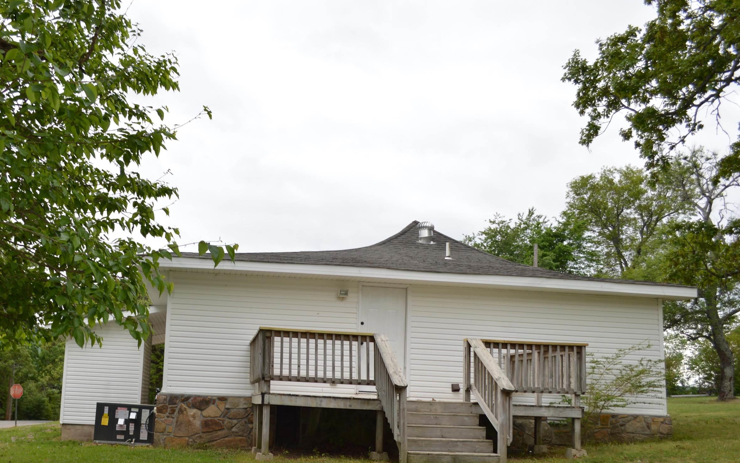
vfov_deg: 35.0
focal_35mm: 36
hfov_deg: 53.3
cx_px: 266
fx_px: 726
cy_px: 305
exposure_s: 1/200
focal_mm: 18
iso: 100
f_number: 5
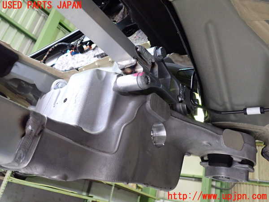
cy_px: 101
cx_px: 134
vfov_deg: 46.8
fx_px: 233
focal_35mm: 30
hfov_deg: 60.0
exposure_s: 1/30
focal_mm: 5.4
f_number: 2.3
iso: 800
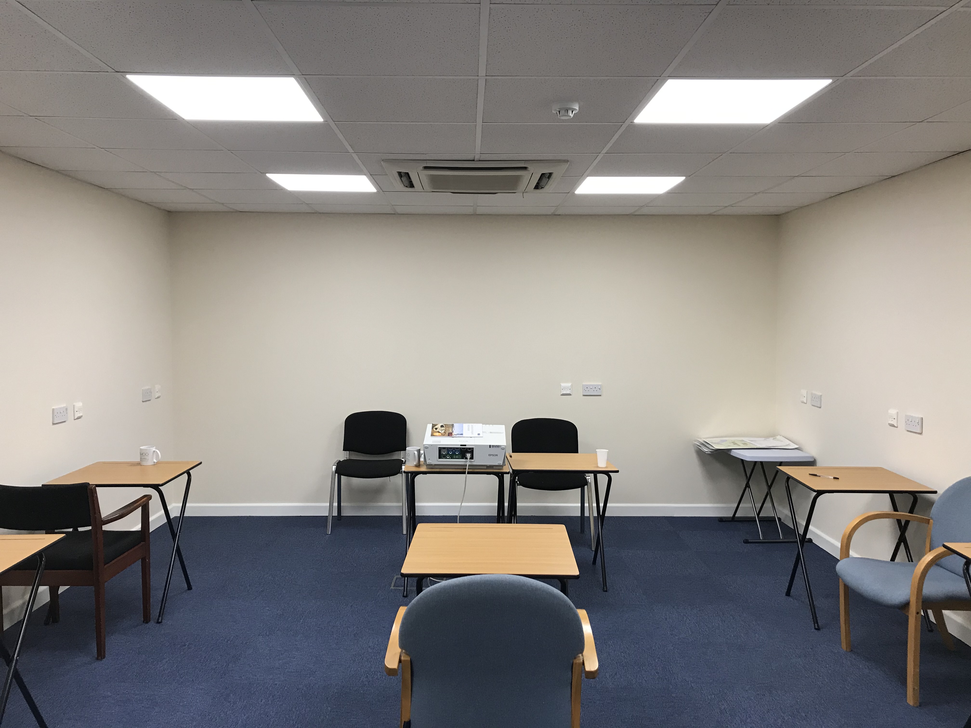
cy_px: 364
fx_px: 785
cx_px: 486
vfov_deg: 49.7
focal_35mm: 28
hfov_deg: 63.4
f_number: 1.8
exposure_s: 1/33
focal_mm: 3.99
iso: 25
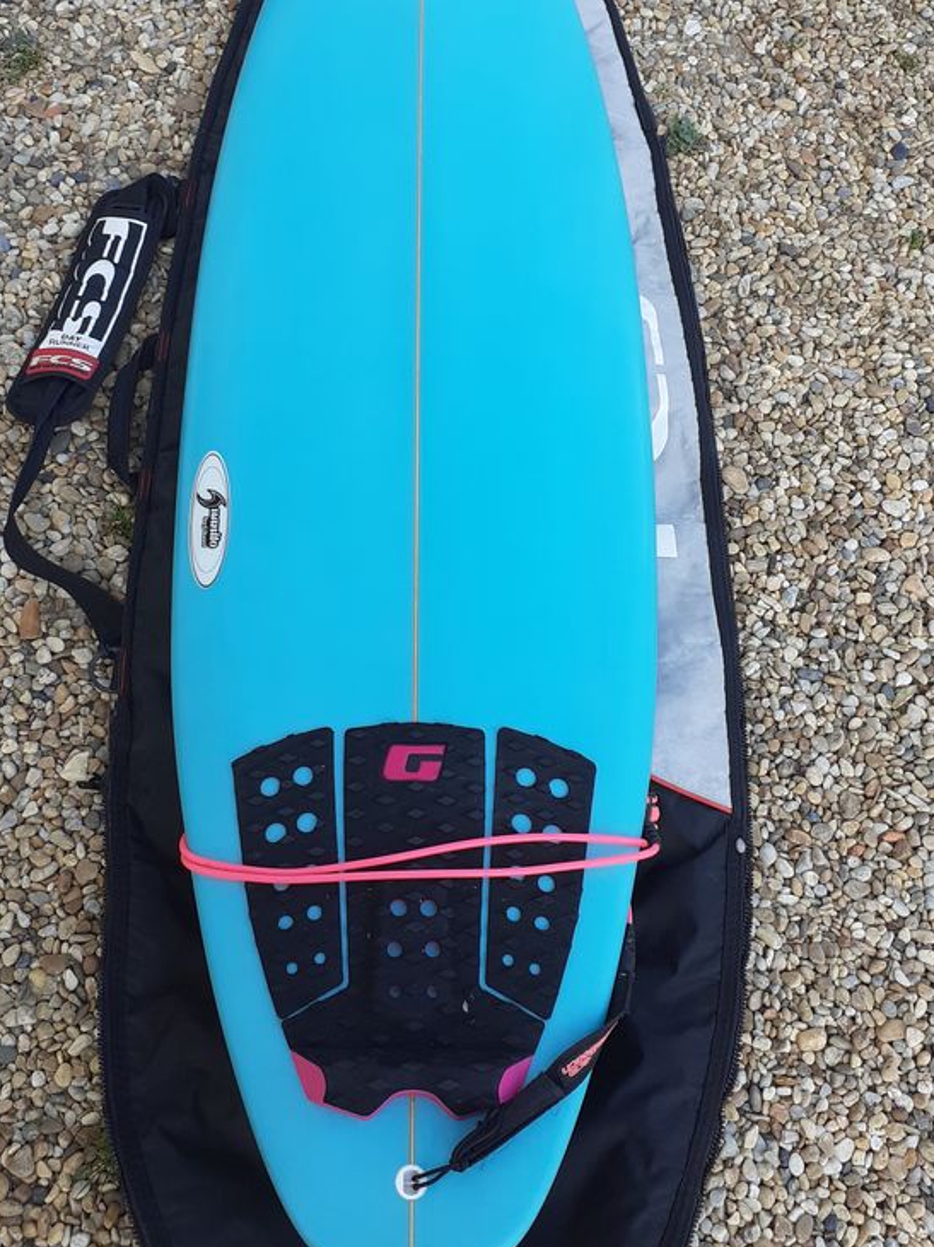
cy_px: 526
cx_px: 432
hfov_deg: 38.6
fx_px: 1332
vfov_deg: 50.0
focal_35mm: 37
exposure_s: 1/531
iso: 40
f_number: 1.9
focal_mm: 3.6
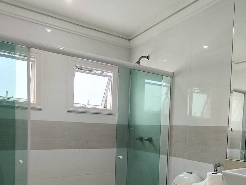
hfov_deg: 53.8
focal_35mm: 33
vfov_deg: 41.7
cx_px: 171
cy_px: 139
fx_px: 235
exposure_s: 1/120
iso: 64
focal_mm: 1.65
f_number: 2.2
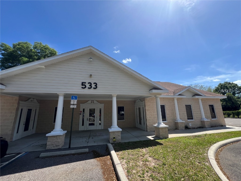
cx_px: 120
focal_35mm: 13
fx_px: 91
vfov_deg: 89.9
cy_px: 90
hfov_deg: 106.2
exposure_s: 1/1054
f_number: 1.8
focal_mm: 1.57
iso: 32
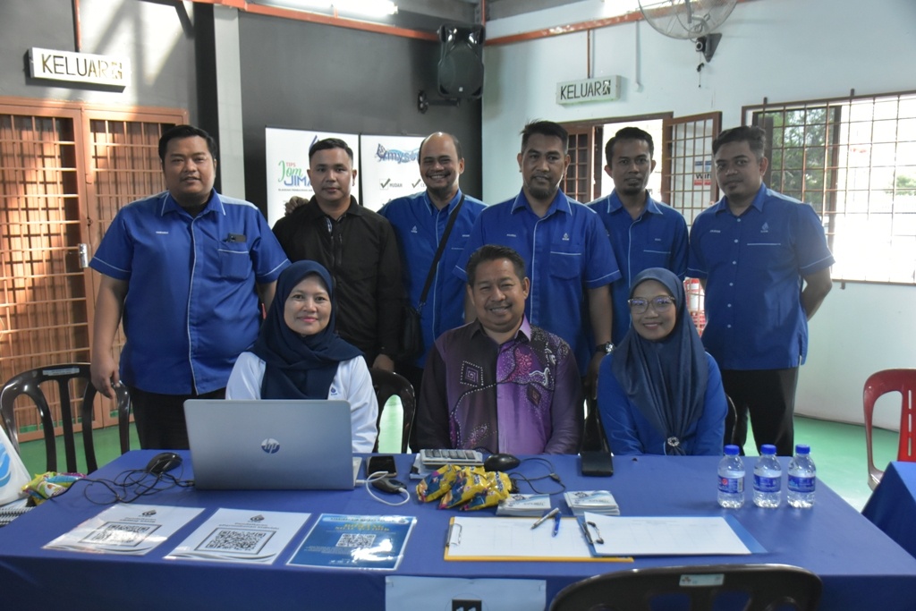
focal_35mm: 34
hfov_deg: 55.1
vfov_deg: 38.4
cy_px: 306
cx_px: 458
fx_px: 878
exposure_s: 1/200
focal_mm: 23
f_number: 4.5
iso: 3200
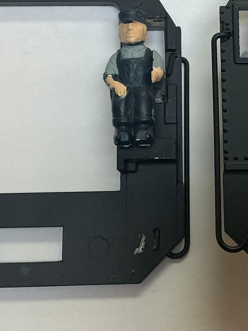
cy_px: 99
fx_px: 707
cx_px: 200
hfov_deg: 19.7
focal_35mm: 74
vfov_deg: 26.1
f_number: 1.8
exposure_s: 1/120
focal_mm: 3
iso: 50
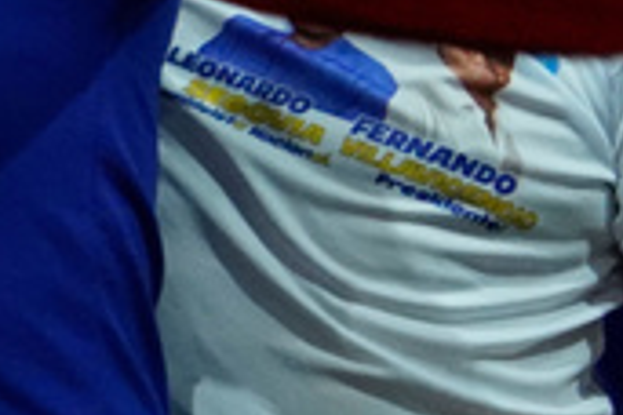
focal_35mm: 168
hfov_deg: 9.6
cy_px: -220
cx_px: -1235
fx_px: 2907
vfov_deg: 8.0
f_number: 3.5
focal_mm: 28
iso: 8000
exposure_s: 1/250
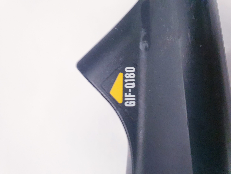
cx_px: 116
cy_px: 87
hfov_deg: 67.3
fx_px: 174
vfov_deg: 53.1
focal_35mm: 26
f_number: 2.4
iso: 160
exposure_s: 1/100
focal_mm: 4.3
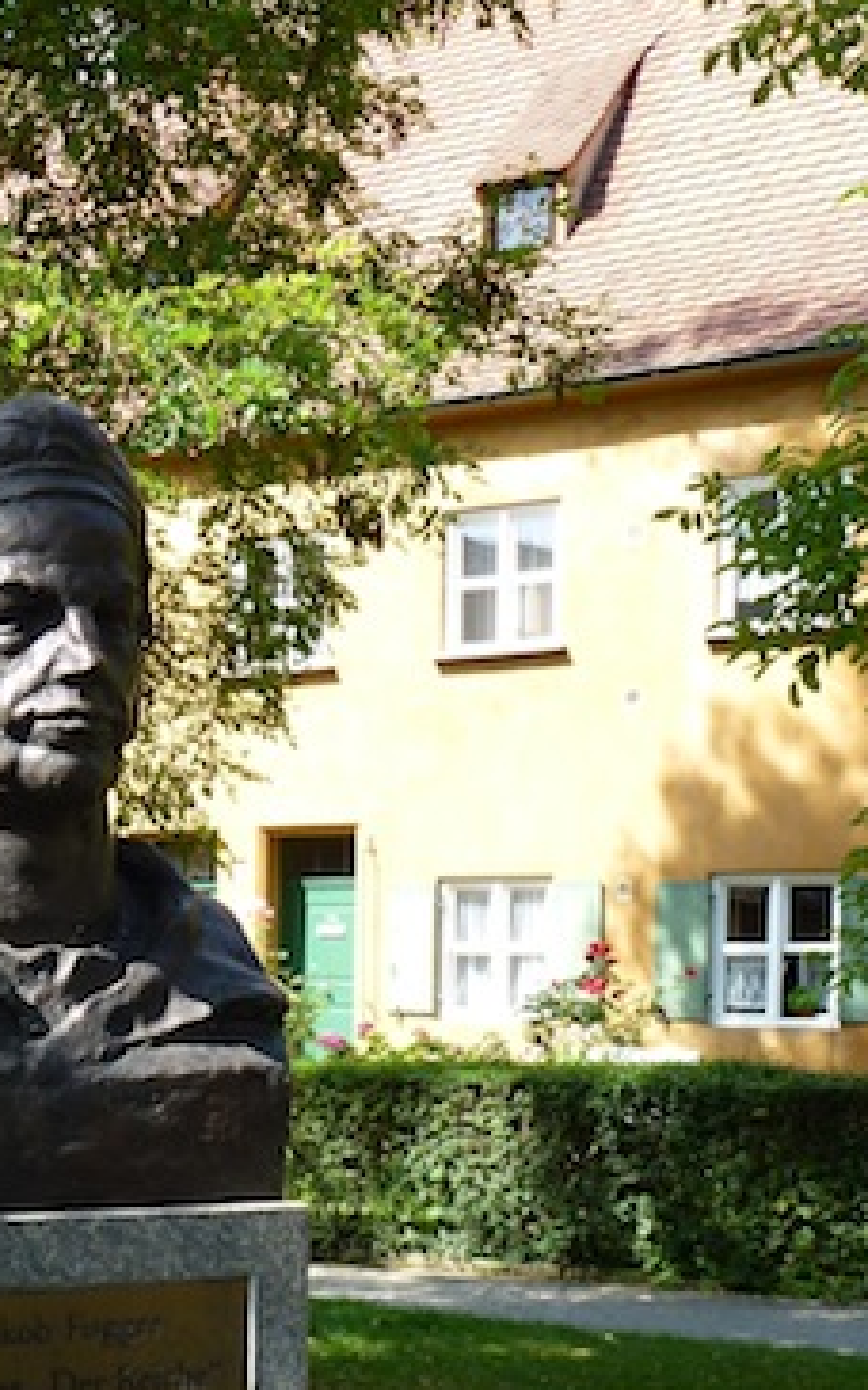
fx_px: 2045
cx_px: 107
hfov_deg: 23.4
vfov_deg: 36.2
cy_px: 1131
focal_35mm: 54
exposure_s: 1/160
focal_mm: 5.4
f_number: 4
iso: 100
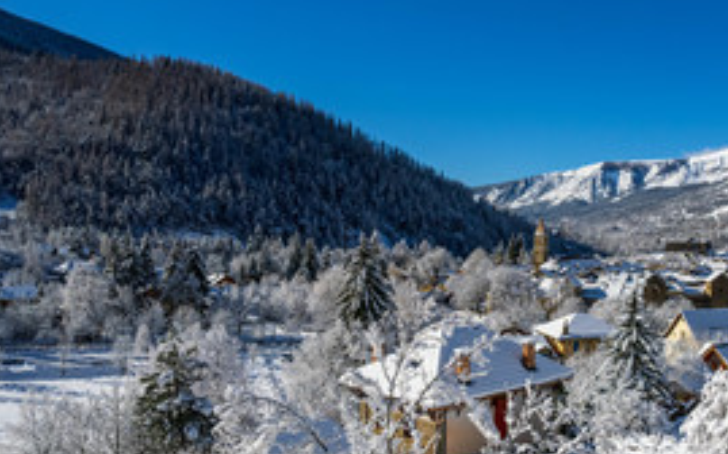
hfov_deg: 54.7
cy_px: 216
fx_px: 694
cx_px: 455
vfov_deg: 36.3
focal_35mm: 35
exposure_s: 1/6400
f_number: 2.8
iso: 100
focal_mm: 8.4
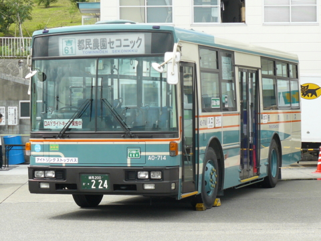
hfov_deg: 17.3
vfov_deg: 13.0
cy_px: 120
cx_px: 160
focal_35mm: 114
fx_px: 1057
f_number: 3.2
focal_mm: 12.6
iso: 100
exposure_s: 1/640
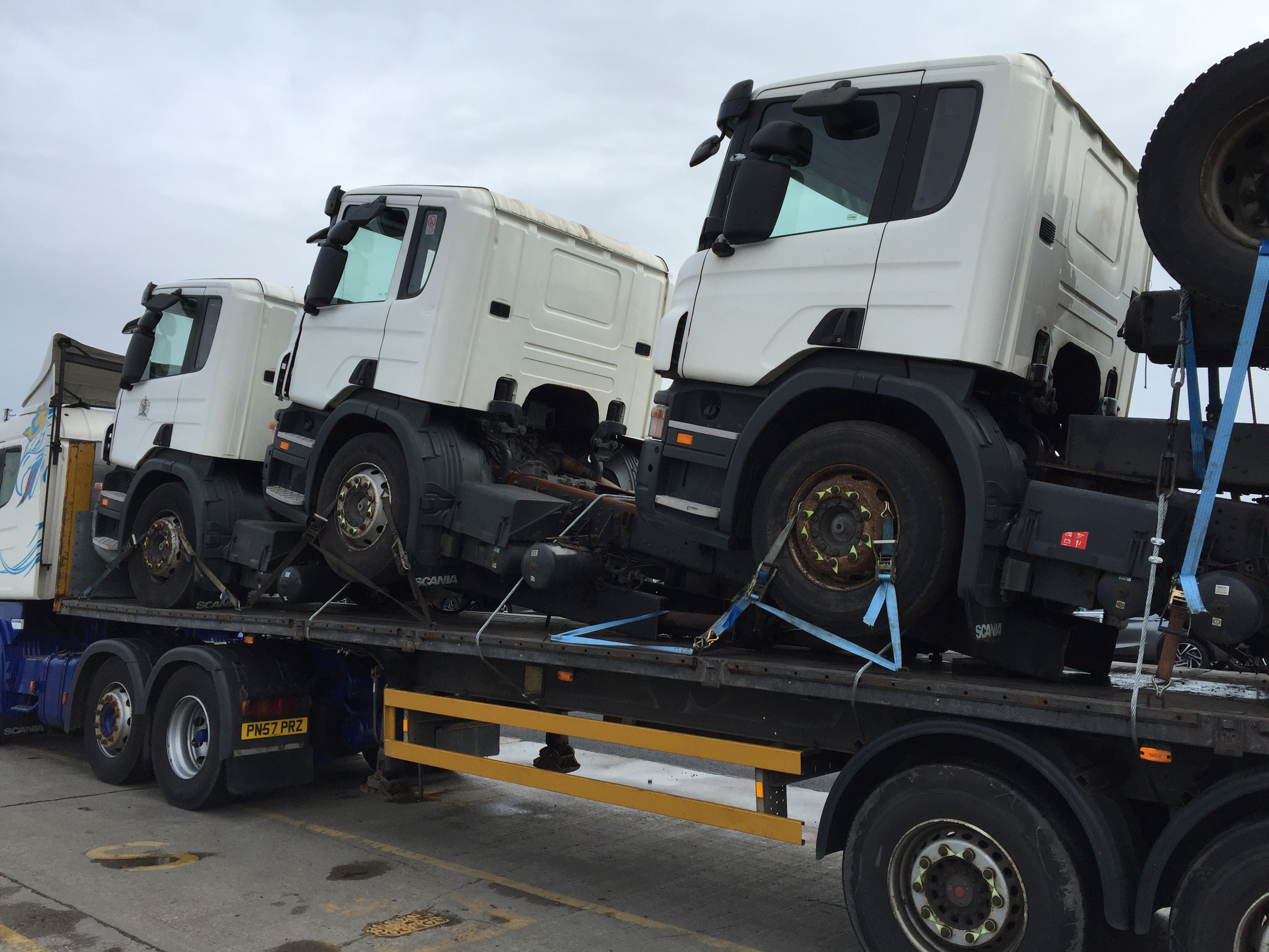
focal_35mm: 29
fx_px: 1063
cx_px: 634
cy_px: 476
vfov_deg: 48.2
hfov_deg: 61.7
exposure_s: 1/1199
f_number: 2.2
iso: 32
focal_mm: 4.15
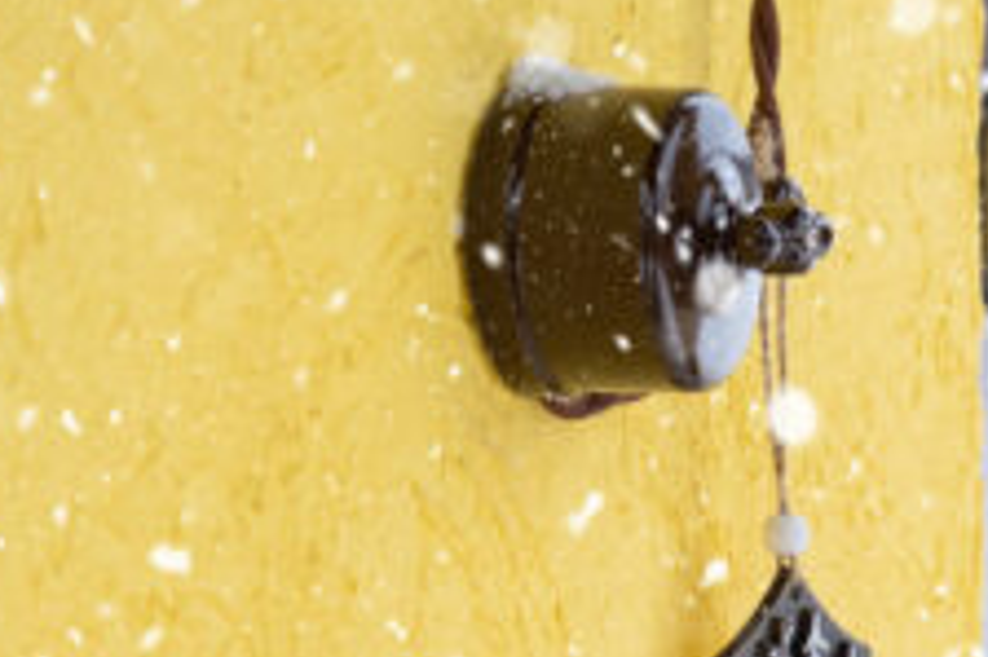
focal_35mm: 146
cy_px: 893
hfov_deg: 13.7
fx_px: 4004
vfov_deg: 9.2
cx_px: 1134
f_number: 4
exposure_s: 1/60
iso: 160
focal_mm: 34.2
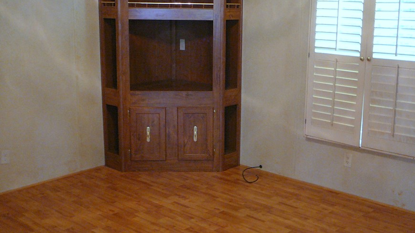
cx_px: 229
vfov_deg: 26.5
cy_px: 110
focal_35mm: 45
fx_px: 495
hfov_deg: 45.4
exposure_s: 1/8
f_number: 2.8
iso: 200
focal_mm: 5.2
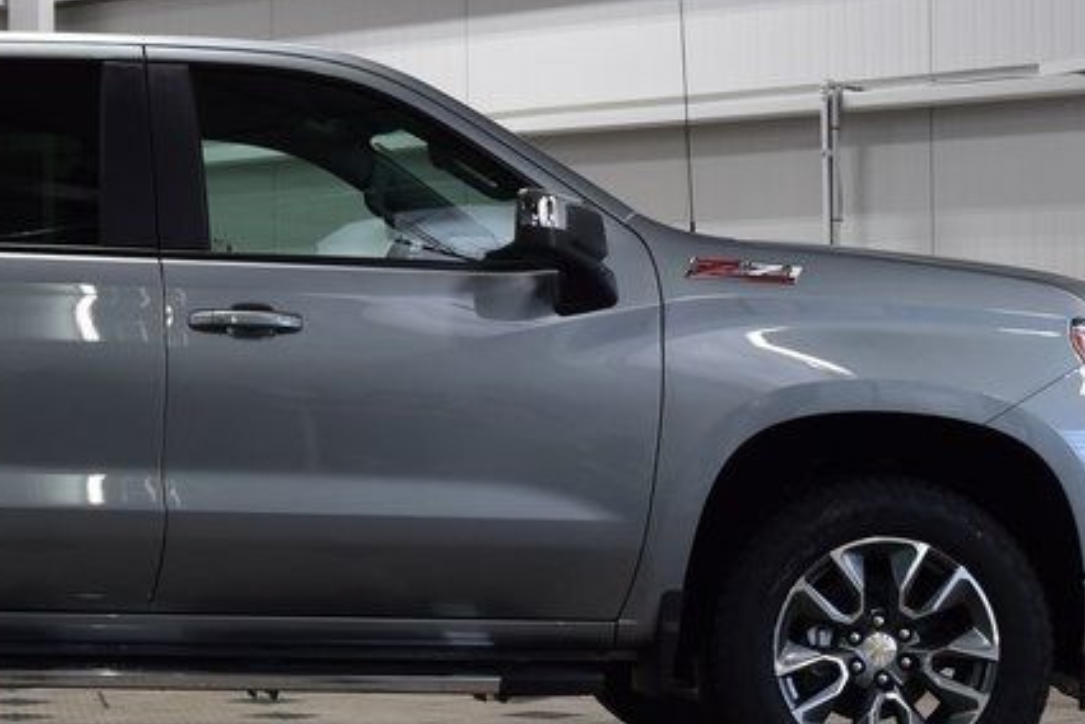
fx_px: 3044
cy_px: 432
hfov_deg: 19.7
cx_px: 46
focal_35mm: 101
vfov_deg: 13.5
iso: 400
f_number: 7.1
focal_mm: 28
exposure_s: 1/25
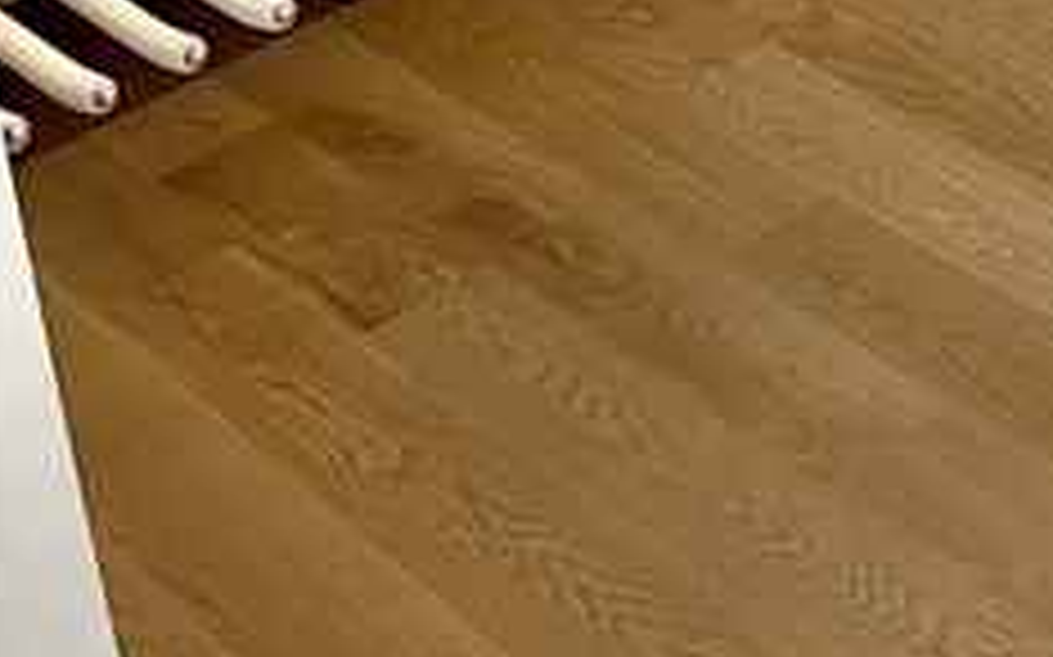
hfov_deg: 22.0
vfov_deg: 12.7
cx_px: 1264
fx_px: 2495
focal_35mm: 87
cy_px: -734
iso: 100
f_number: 1.6
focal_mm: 5.1
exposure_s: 1/60
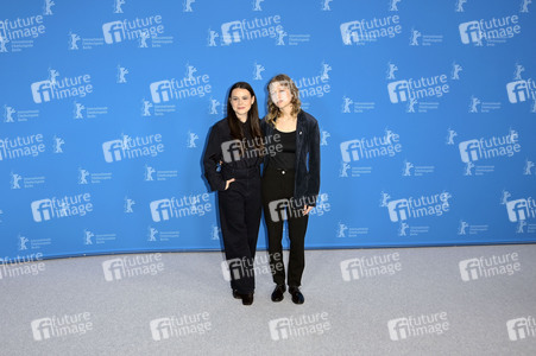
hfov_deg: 65.5
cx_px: 268
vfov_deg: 46.3
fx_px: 417
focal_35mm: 28
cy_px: 178
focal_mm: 28
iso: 1000
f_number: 5.6
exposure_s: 1/250
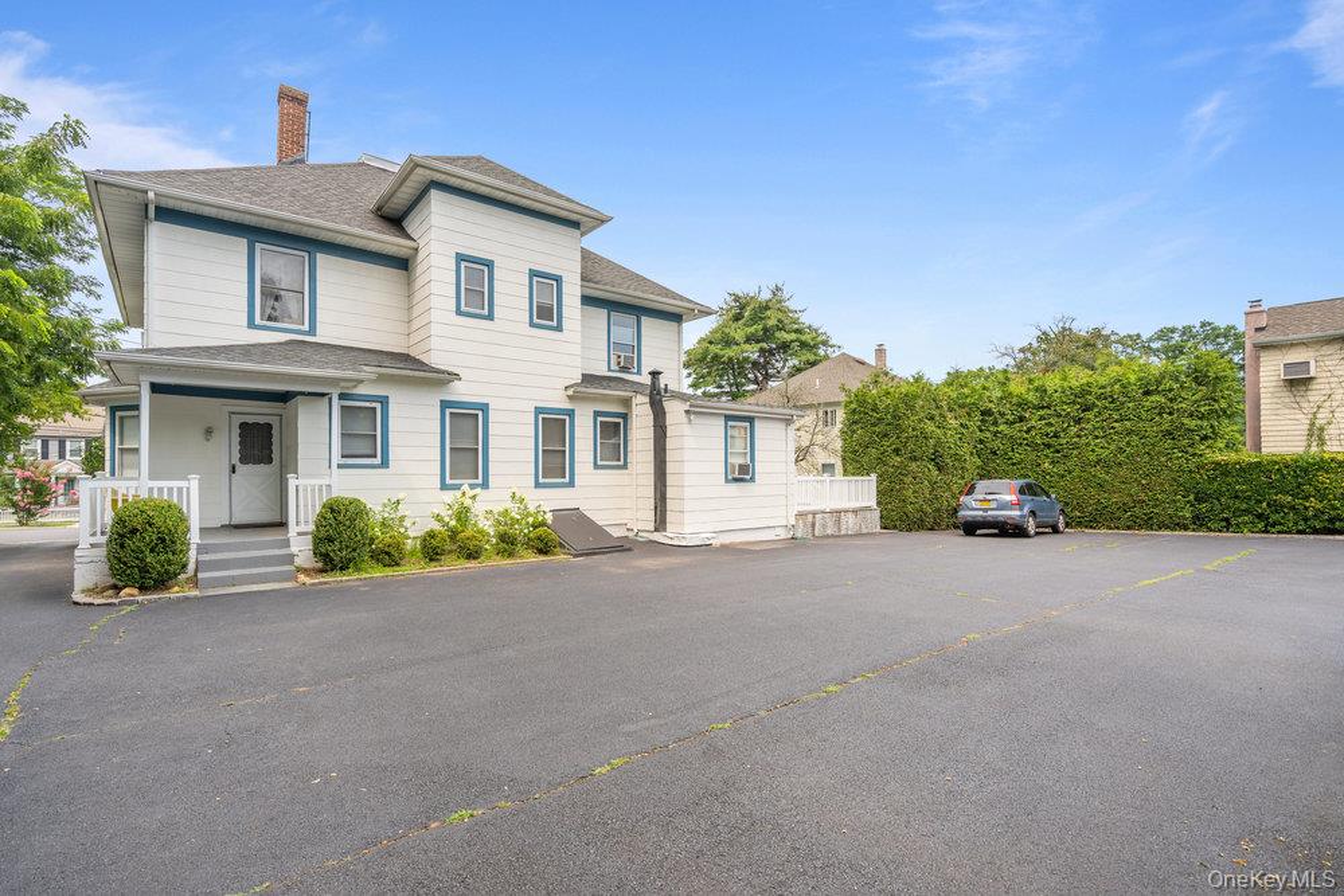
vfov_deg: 73.8
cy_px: 448
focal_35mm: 16
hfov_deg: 96.7
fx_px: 597
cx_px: 672
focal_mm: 16
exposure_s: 1/320
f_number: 5.6
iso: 160
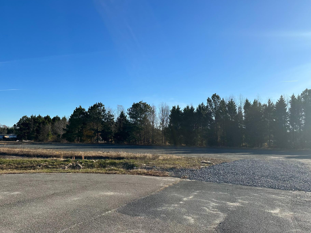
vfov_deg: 51.4
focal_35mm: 27
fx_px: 243
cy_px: 118
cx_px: 158
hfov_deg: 65.3
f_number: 1.78
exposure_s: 1/4762
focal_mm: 6.86
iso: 80
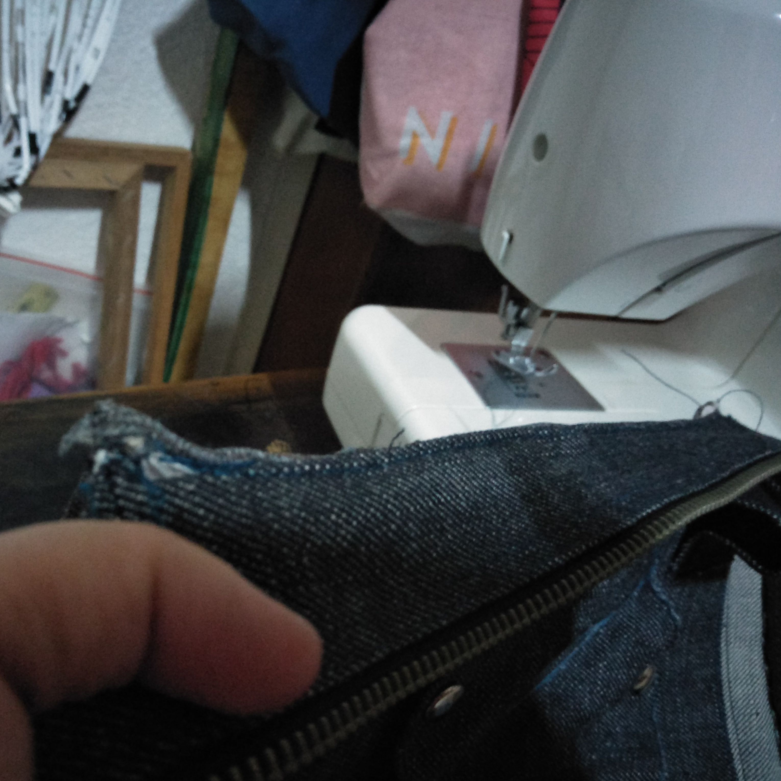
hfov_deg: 63.3
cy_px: 395
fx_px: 613
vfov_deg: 65.0
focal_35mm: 24
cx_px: 257
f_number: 2.2
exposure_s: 1/14
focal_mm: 3.46
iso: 920
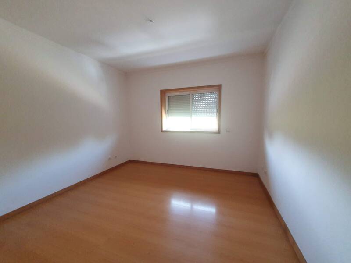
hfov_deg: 106.2
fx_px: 132
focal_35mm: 13
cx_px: 176
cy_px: 132
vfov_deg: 89.9
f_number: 2.2
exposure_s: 1/50
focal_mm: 1.8
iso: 320
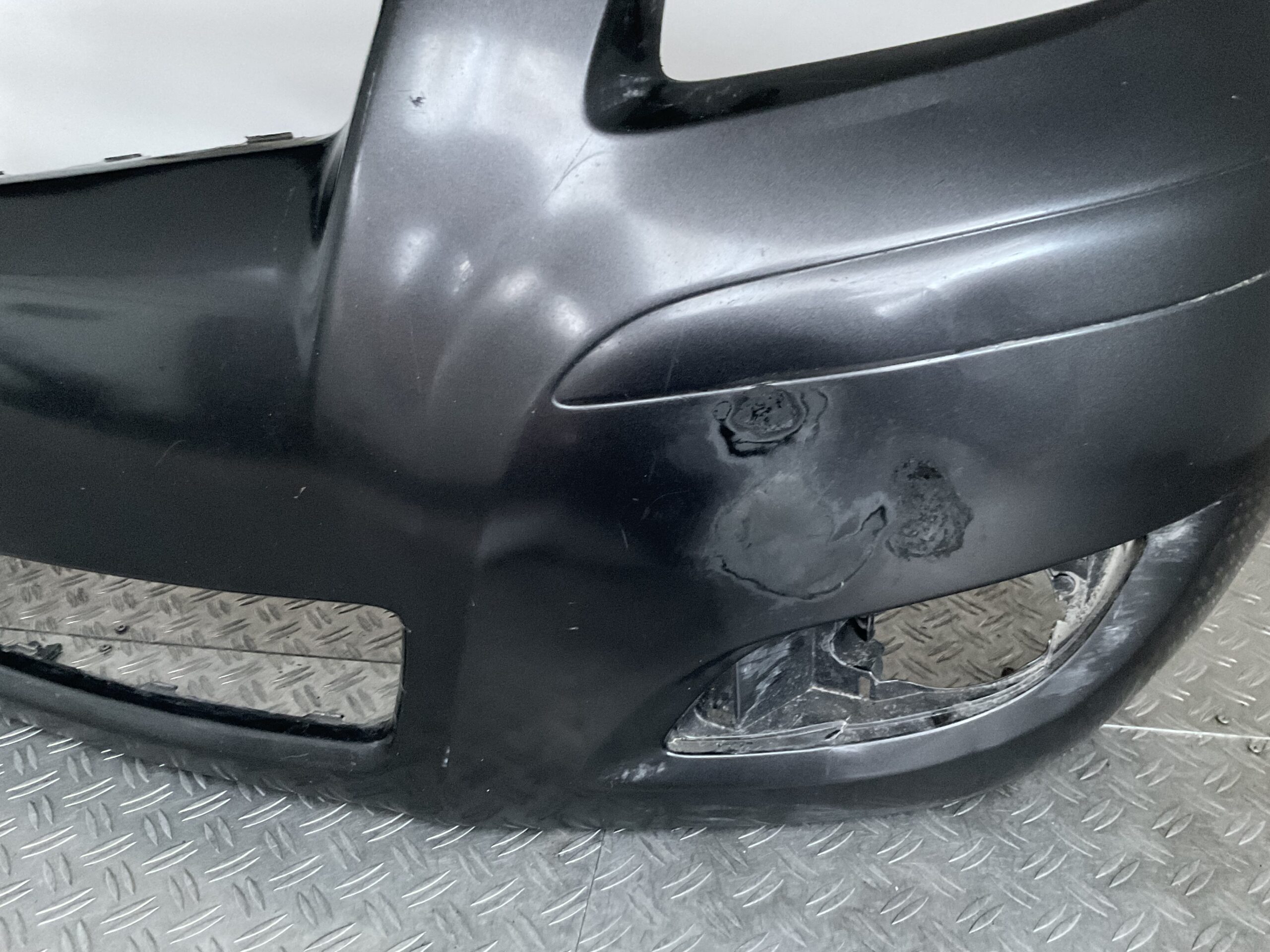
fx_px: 1064
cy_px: 476
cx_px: 635
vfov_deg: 48.2
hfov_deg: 61.7
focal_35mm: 29
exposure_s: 1/25
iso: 400
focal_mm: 3
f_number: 1.8
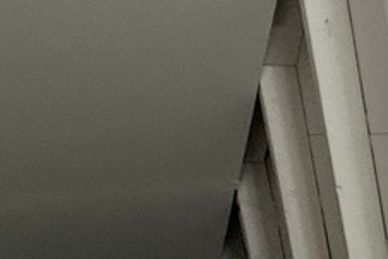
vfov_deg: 19.9
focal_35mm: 66
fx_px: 712
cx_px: 774
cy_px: 269
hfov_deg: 18.9
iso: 250
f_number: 2.2
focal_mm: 2.22
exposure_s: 1/60
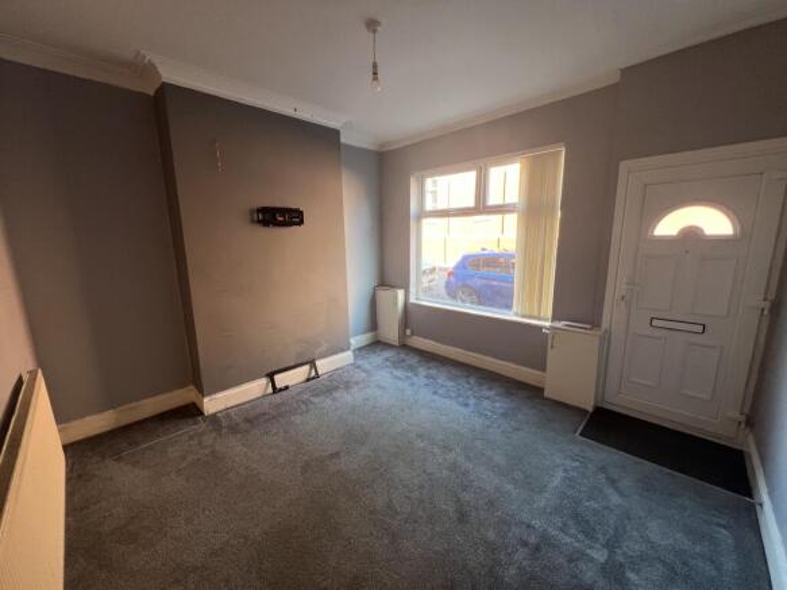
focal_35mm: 13
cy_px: 295
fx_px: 295
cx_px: 394
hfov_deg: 106.2
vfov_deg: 89.9
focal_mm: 1.57
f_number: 1.8
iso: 160
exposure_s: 1/99
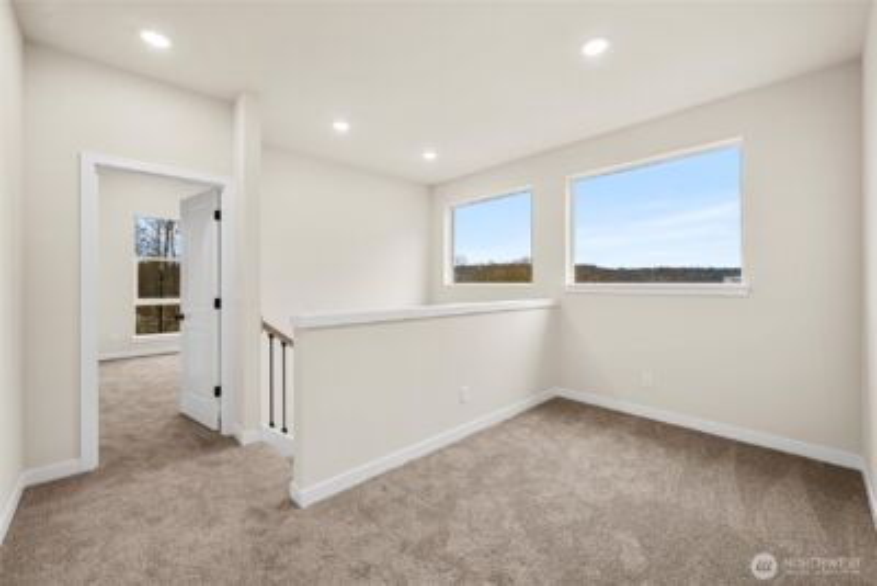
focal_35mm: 14
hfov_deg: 104.2
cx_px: 438
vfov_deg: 81.3
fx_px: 341
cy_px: 293
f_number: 7.1
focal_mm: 14
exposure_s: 1/30
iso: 400
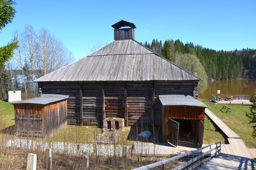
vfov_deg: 47.8
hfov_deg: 67.5
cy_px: 85
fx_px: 192
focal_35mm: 27
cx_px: 128
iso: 200
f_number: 10
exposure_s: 1/200
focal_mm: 18
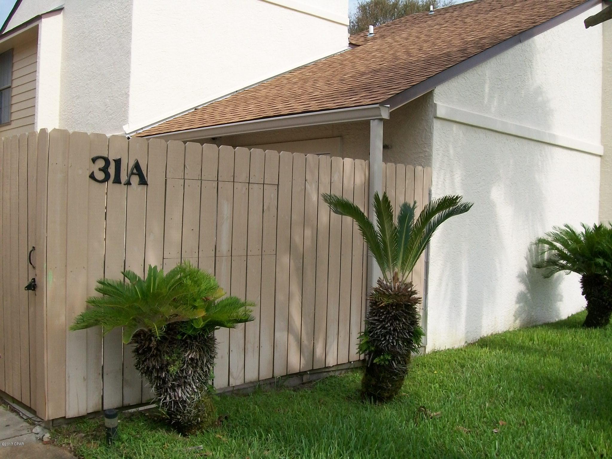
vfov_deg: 39.7
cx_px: 306
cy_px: 230
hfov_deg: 51.4
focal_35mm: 36
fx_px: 636
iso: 80
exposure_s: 1/400
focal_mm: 6
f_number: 4.8
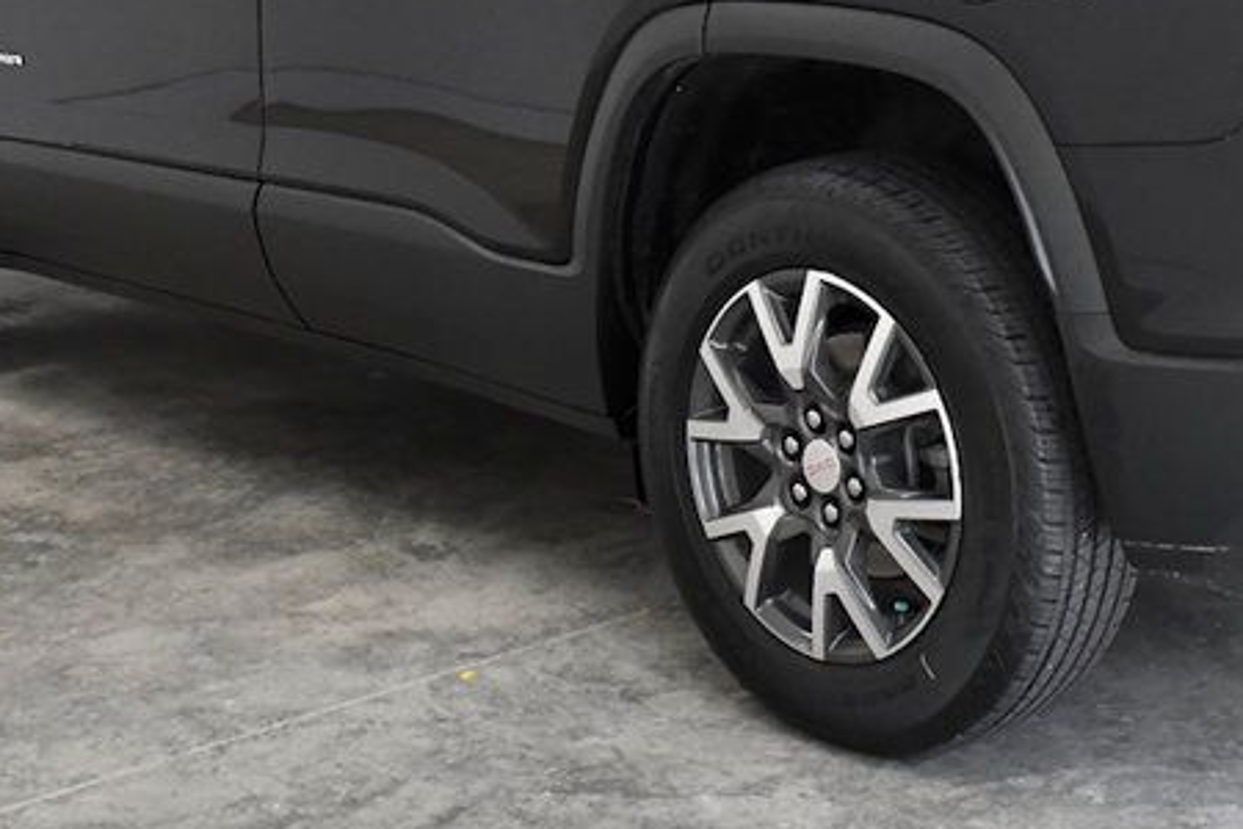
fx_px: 2831
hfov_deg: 24.5
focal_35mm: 82
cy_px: -21
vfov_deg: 16.3
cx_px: 942
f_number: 4.5
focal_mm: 24
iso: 2500
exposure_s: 1/1600
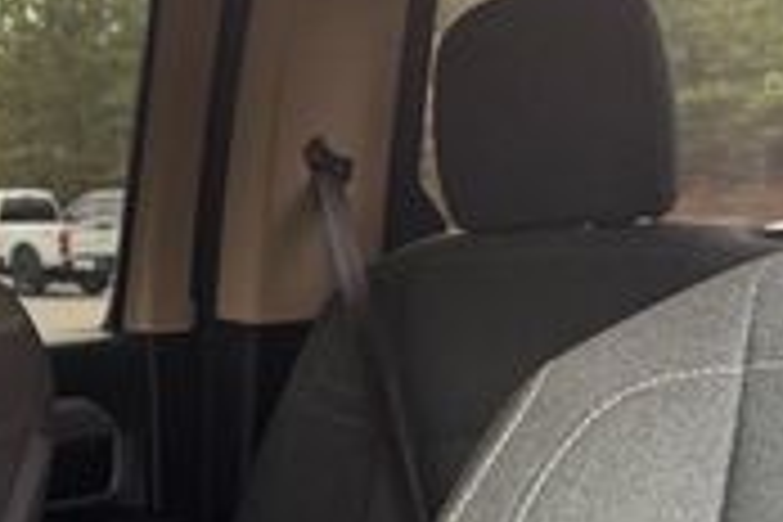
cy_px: 464
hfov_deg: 21.4
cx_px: 9
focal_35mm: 92
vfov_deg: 14.7
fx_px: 2001
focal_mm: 6.76
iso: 200
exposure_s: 1/65
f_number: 1.78
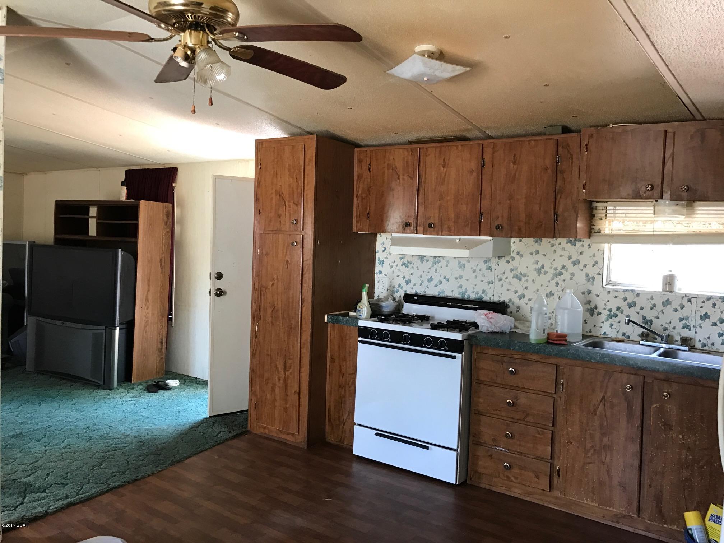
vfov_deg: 49.7
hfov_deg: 63.4
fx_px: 586
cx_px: 362
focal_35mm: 28
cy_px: 272
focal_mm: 3.99
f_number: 1.8
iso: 40
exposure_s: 1/18
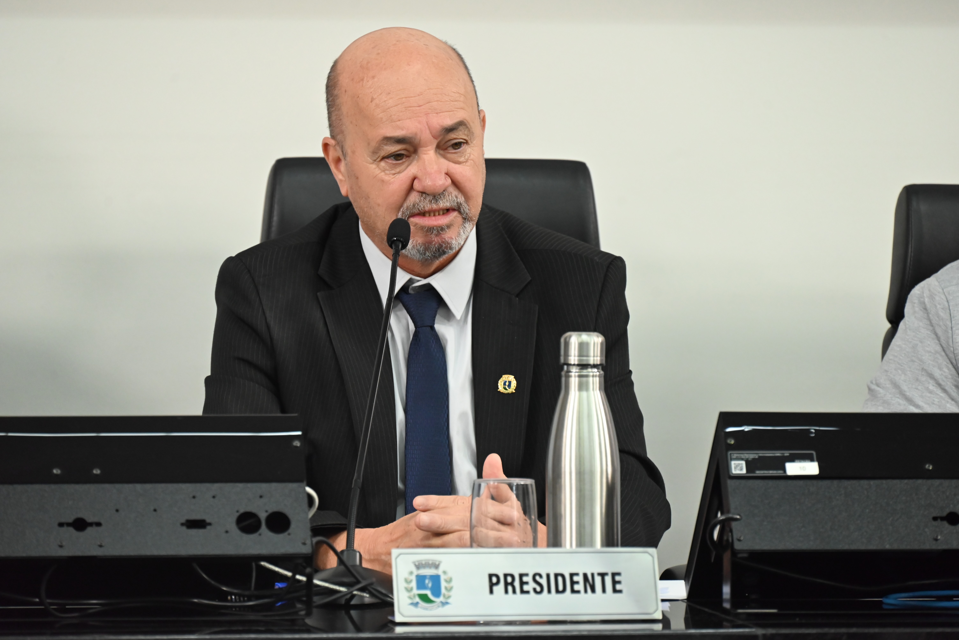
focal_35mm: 195
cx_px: 480
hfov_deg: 10.5
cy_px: 320
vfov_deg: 7.0
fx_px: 5196
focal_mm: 195
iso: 3200
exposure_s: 1/200
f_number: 6.3
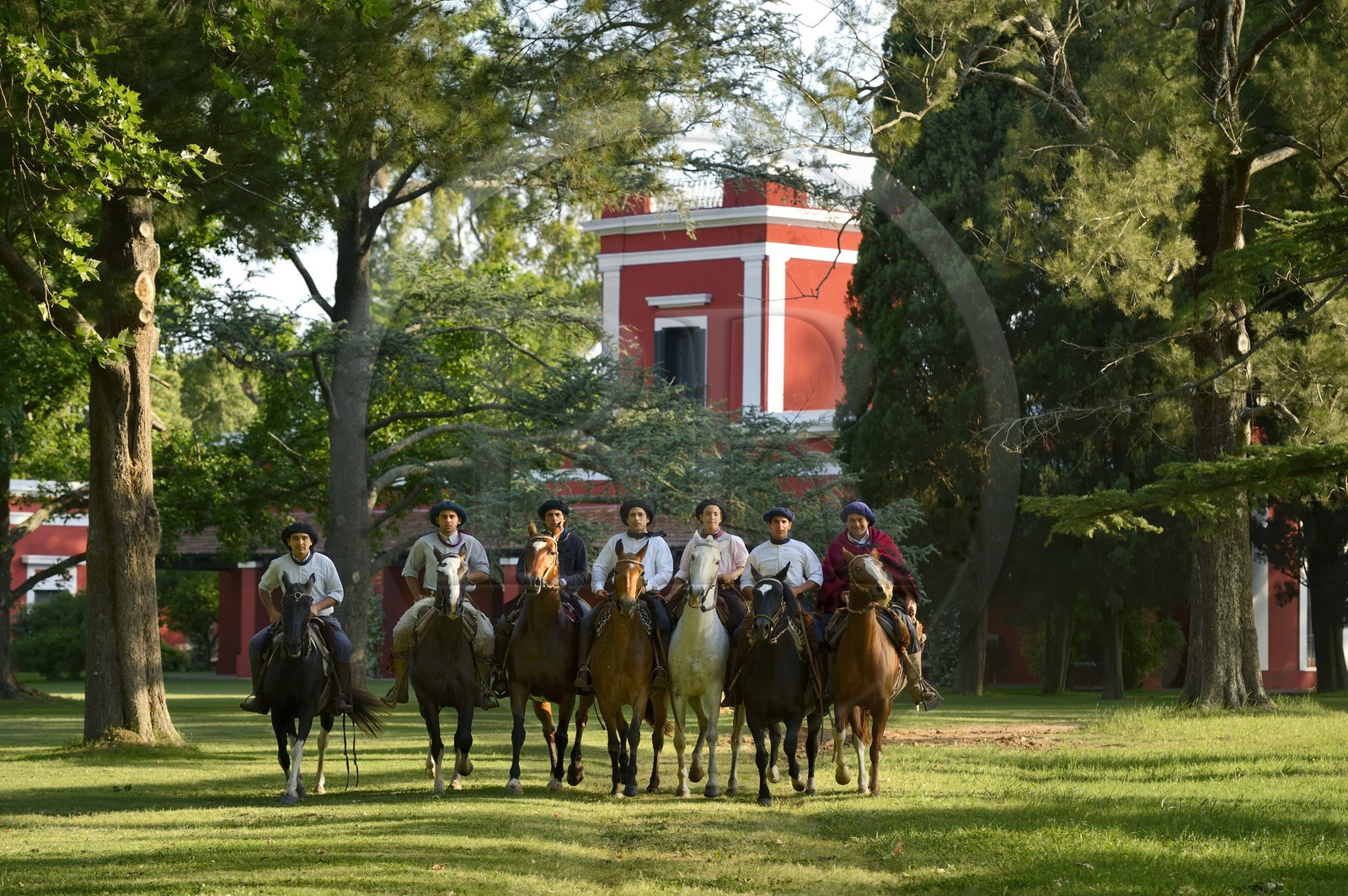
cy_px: 448
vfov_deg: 10.9
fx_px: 4677
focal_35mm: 125
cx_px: 674
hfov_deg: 16.4
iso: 400
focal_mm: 125
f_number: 5.6
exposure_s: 1/400
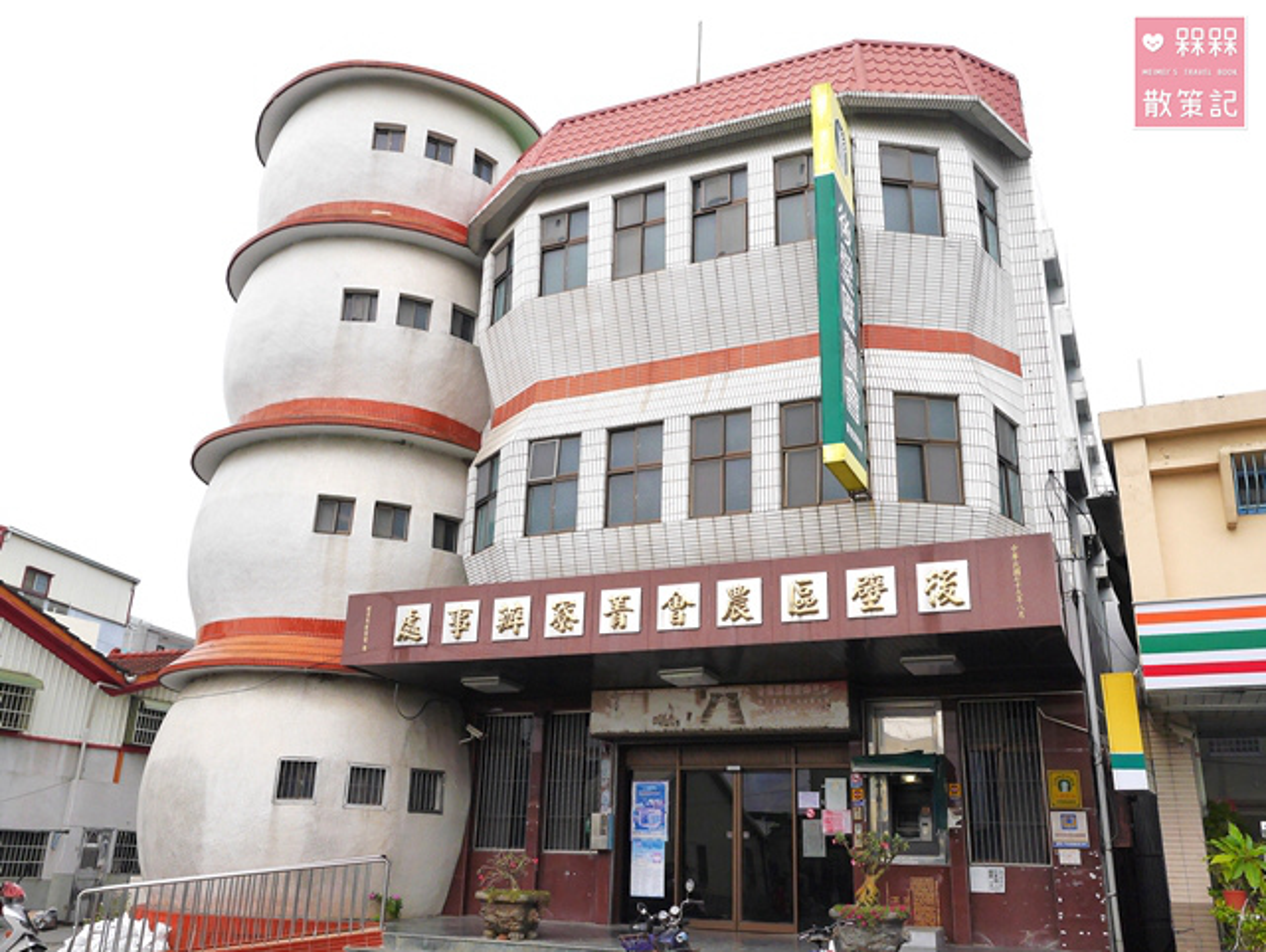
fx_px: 1098
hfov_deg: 59.9
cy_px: 476
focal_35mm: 30
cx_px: 633
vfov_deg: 46.9
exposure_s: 1/2500
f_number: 4
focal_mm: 15
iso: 400
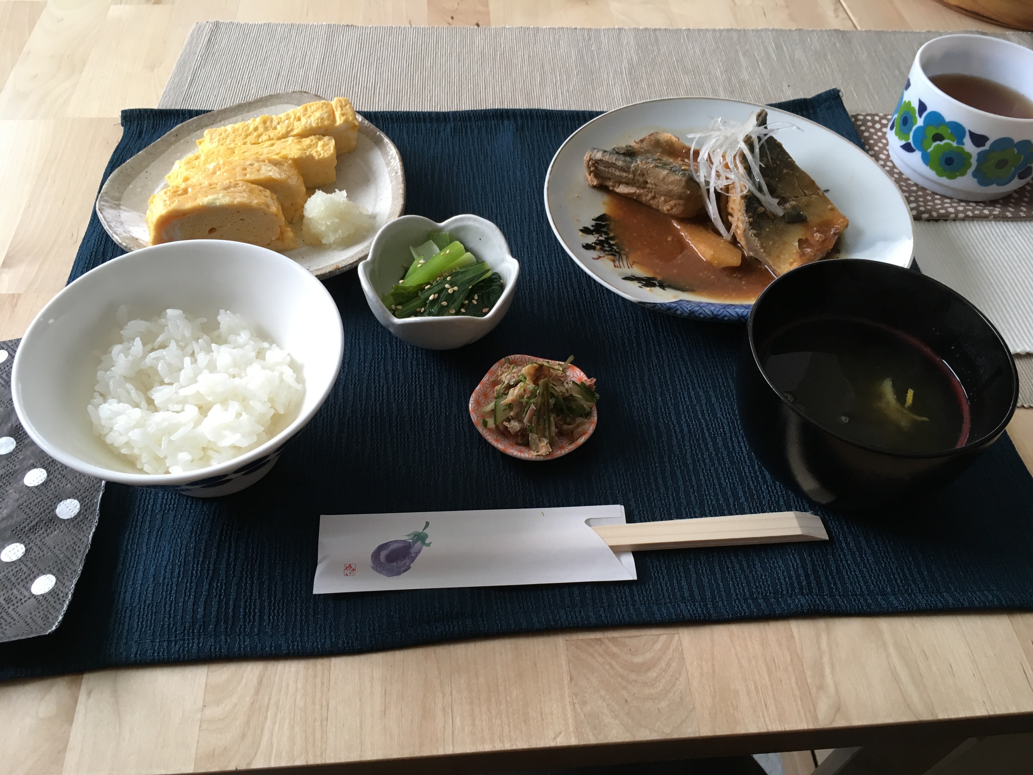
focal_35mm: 29
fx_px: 865
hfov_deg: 61.7
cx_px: 516
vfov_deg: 48.2
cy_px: 388
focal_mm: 4.15
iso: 80
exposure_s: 1/30
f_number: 2.2
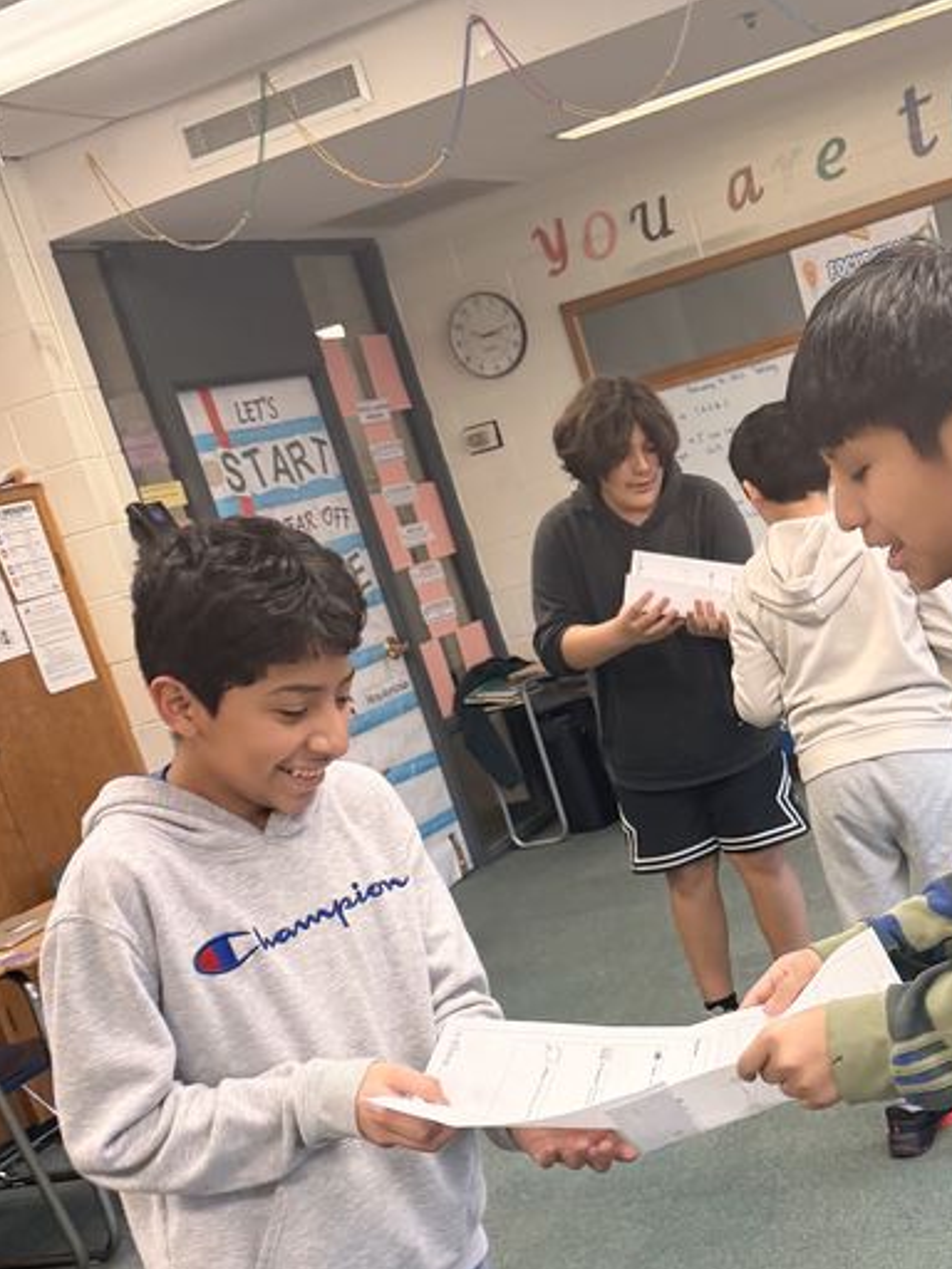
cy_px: 813
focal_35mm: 48
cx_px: 783
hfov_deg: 29.5
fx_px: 1760
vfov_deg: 39.3
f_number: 1.78
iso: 200
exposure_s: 1/179
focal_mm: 6.76
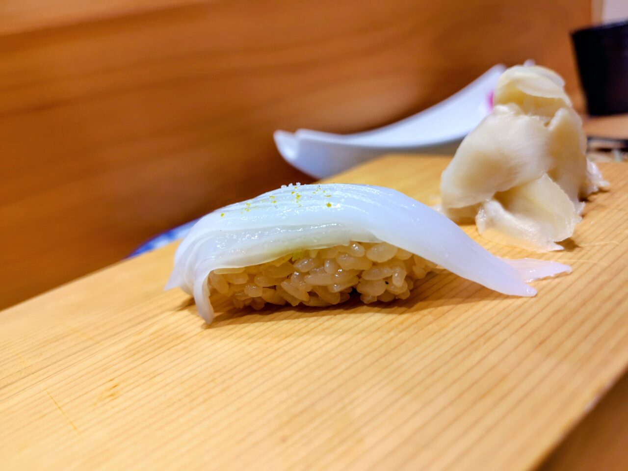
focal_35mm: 23
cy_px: 236
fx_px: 417
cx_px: 314
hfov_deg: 73.9
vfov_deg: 58.9
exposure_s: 1/50
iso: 193
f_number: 1.9
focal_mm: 5.6
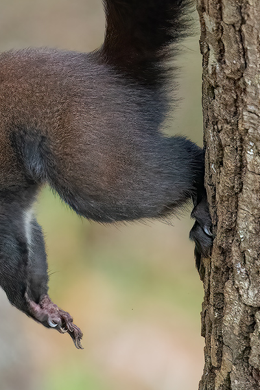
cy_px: 22
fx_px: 19456
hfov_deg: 0.8
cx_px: 24
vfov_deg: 1.1
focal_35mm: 1795
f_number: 8
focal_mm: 600
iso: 8000
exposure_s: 1/1600
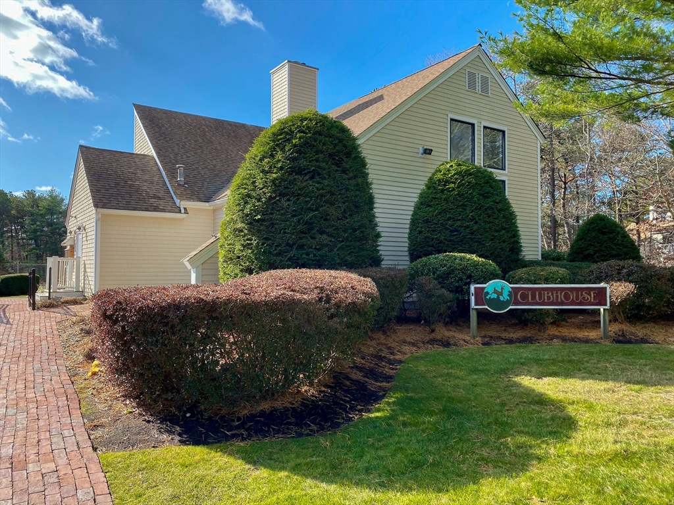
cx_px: 337
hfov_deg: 67.3
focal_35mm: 26
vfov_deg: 53.1
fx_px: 506
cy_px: 252
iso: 32
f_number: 1.8
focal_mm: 4.25
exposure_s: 1/1100
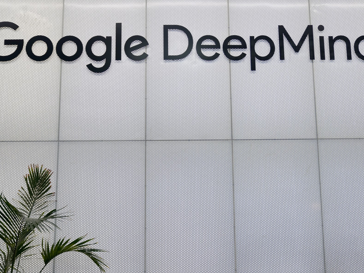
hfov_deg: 52.6
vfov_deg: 40.7
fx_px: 368
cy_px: 137
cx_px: 185
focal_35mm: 35
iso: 640
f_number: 2.8
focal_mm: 32
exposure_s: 1/320
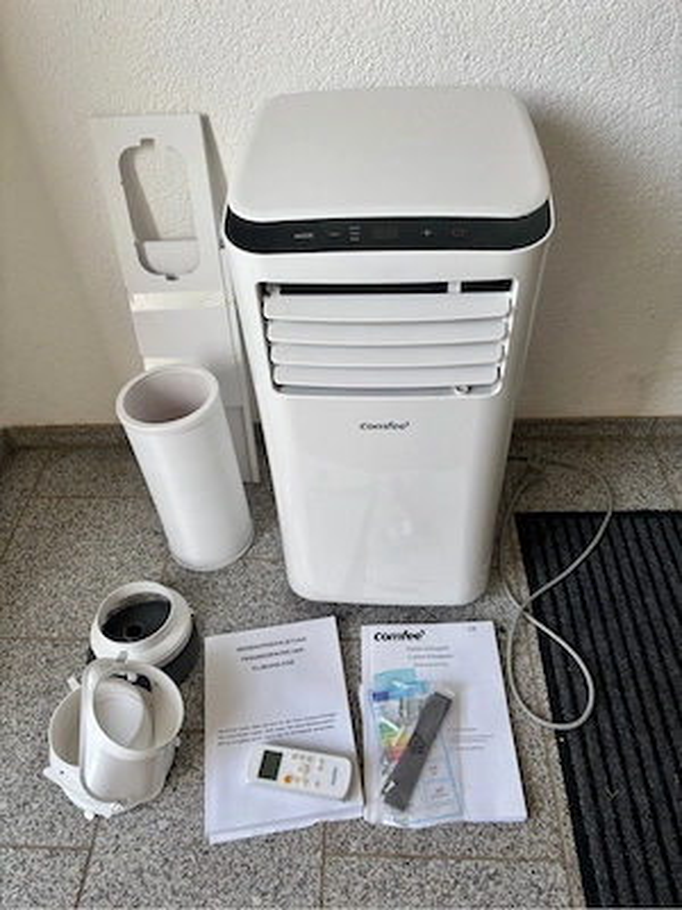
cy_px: 455
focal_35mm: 26
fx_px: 683
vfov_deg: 67.3
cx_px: 341
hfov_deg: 53.1
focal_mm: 5.96
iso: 50
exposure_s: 1/275
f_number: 1.6
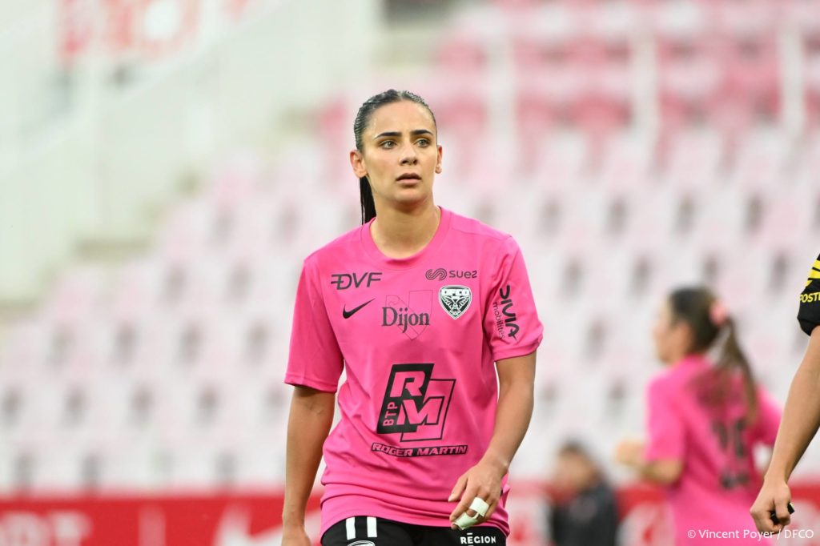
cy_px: 273
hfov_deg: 3.4
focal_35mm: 600
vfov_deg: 2.3
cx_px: 410
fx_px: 13661
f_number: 4
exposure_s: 1/800
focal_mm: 400
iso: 2500
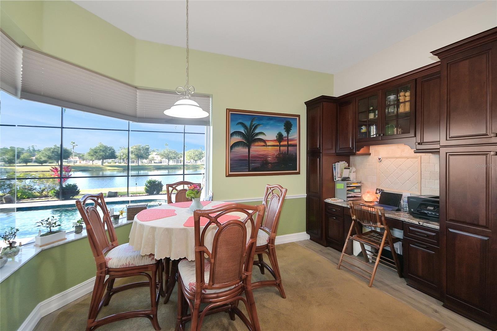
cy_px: 166
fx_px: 207
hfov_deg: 100.4
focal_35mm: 15
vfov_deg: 77.3
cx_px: 248
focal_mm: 10
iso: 360
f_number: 4.5
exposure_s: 1/60
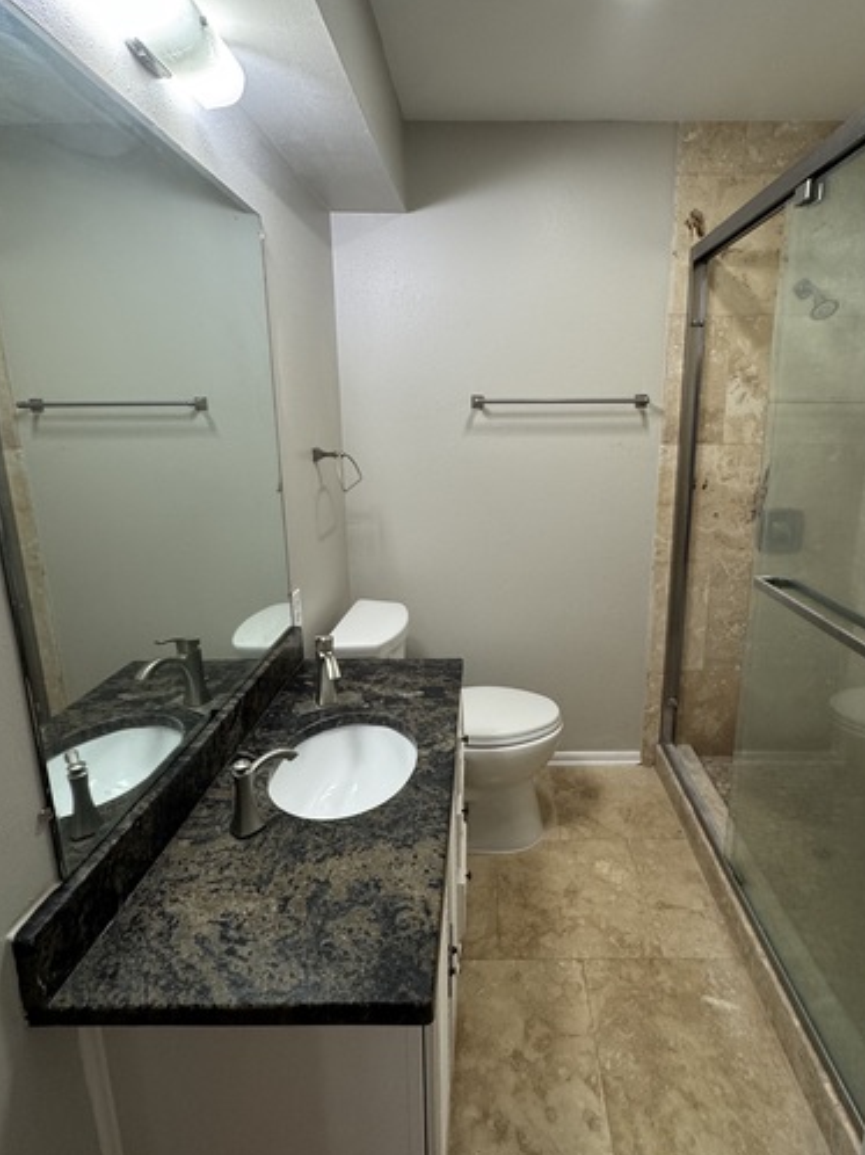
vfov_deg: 87.7
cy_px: 538
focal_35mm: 18
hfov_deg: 71.2
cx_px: 492
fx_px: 600
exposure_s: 1/60
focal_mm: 2.22
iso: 200
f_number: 2.2
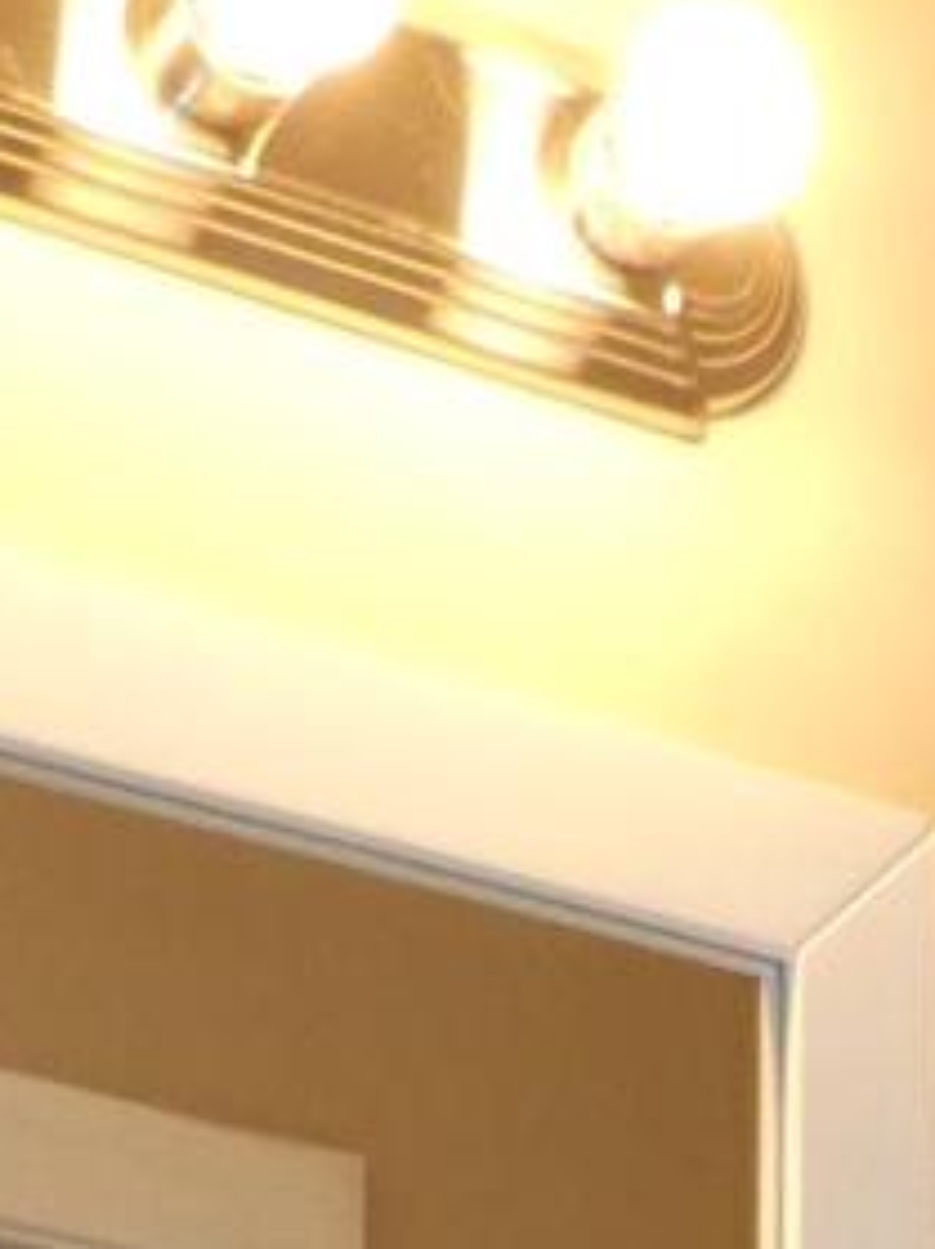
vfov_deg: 11.3
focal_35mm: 132
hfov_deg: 10.8
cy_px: 3340
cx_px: 1378
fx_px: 4758
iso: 200
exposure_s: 1/50
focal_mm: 4.3
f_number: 3.5
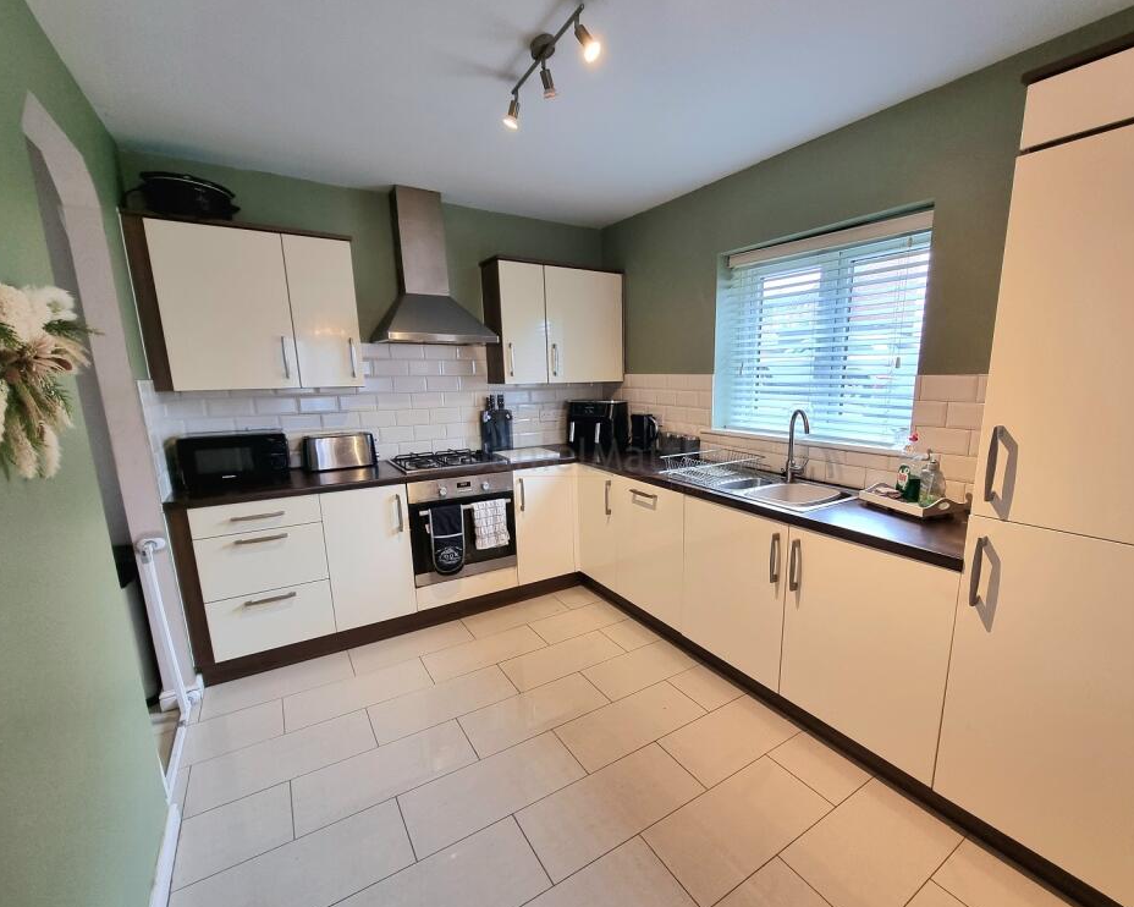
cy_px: 465
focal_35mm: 14
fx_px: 470
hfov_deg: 100.5
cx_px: 613
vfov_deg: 87.9
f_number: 2.2
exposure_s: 1/50
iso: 125
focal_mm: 2.2
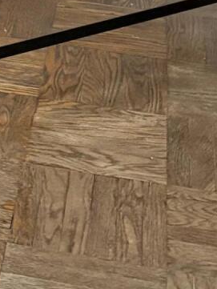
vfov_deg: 12.7
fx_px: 1203
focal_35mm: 144
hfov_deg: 9.9
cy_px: -191
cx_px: -129
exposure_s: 1/40
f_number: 1.6
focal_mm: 5.96
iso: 640
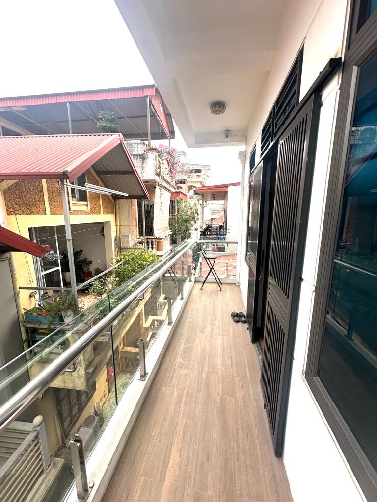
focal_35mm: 14
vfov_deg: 102.1
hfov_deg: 85.7
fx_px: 203
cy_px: 251
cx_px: 188
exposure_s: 1/360
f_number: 2.2
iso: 40
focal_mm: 2.22
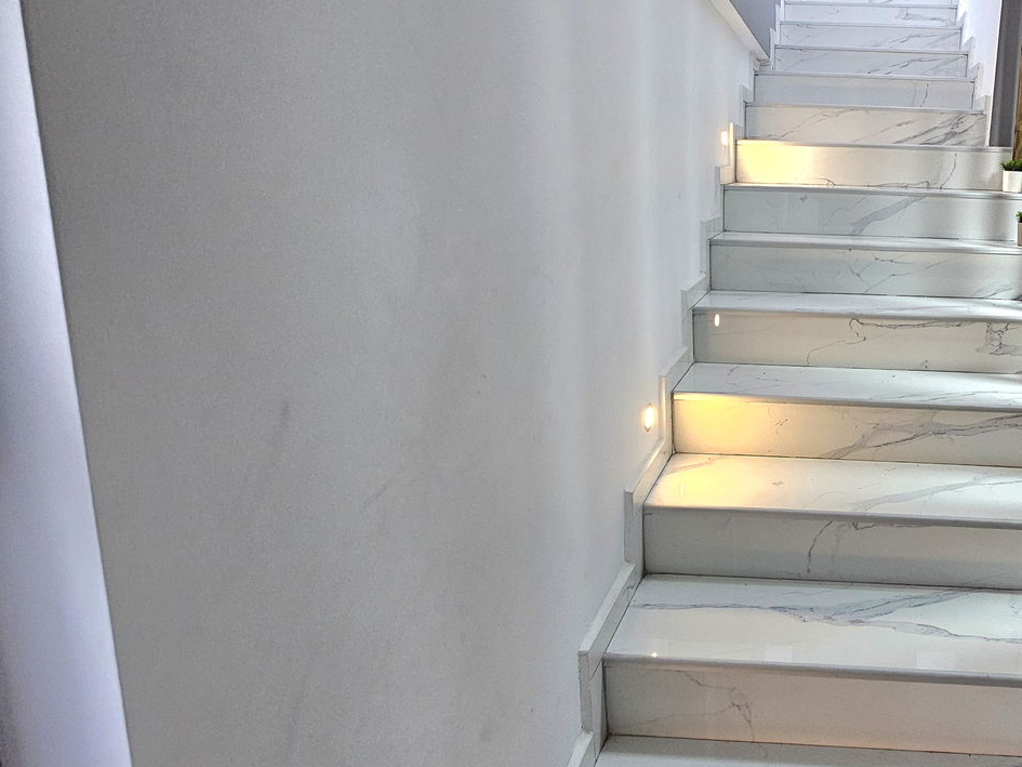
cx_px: 836
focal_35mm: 22
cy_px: 304
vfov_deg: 60.5
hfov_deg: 68.1
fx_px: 650
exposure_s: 1/50.3
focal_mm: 2.2
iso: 400
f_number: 2.2
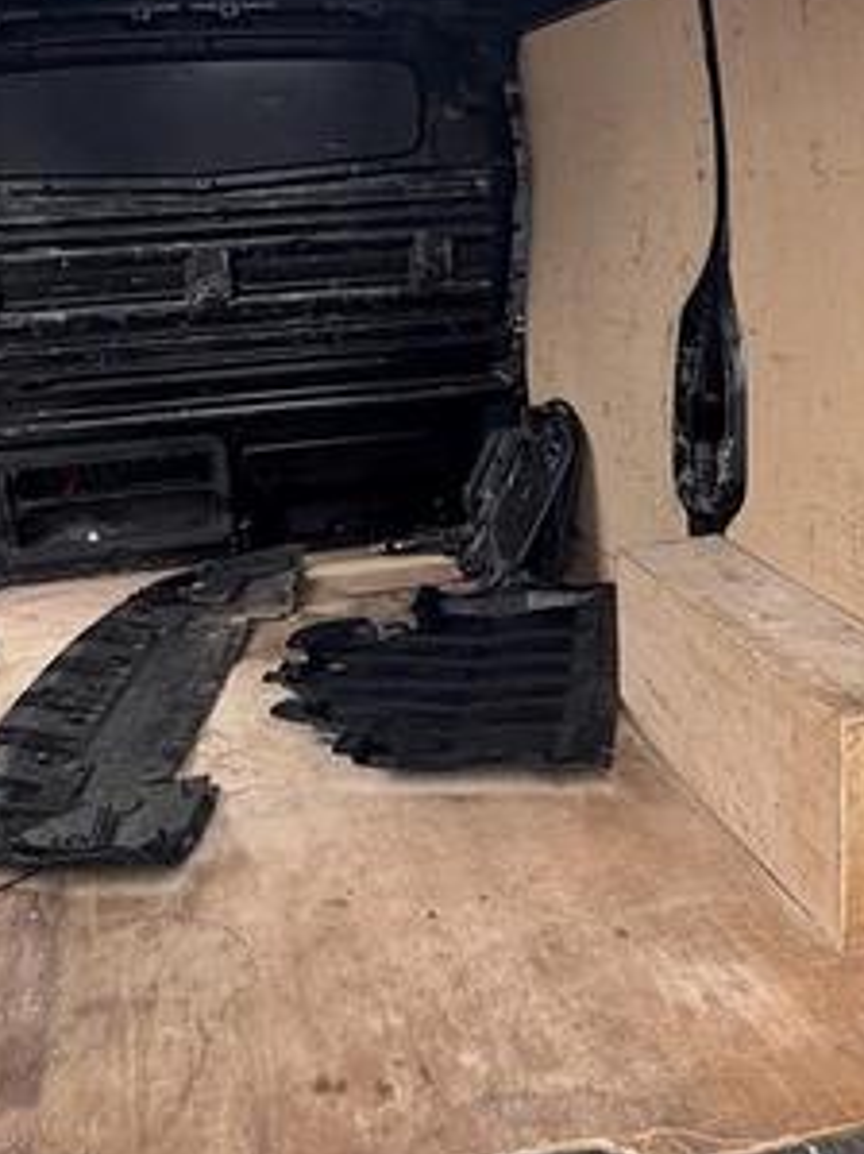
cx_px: 471
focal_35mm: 42
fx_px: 1399
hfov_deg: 34.3
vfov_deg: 44.7
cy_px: 494
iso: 125
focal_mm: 2.22
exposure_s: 1/99
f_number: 2.2
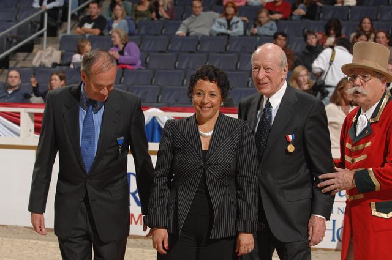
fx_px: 1142
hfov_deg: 19.5
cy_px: 130
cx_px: 196
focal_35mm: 105
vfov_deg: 13.0
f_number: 5
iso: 320
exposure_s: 1/250
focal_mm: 70
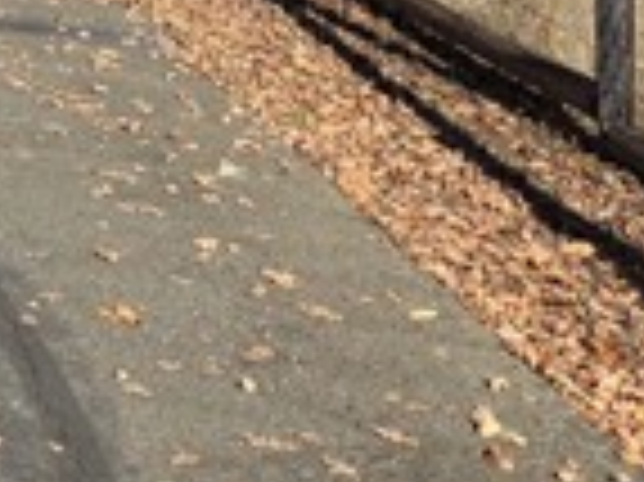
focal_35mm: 103
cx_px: -527
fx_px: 1915
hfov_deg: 16.1
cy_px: -505
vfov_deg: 12.5
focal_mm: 6.3
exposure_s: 1/4237
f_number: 1.7
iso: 80
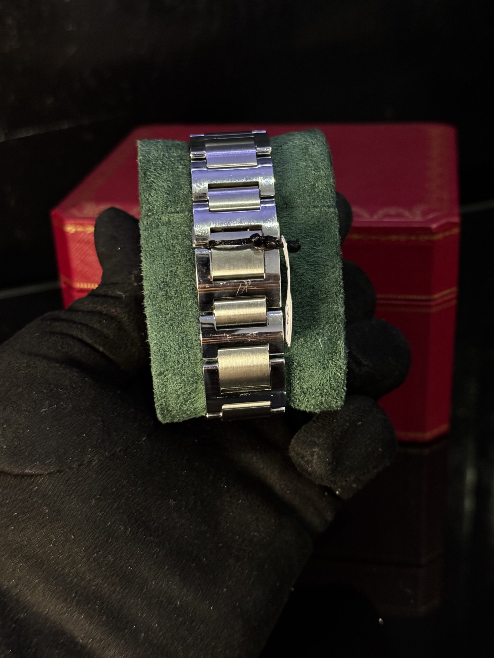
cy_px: 329
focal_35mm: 48
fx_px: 913
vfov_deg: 39.7
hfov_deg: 30.3
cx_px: 247
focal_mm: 6.76
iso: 640
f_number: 1.78
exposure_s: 1/30
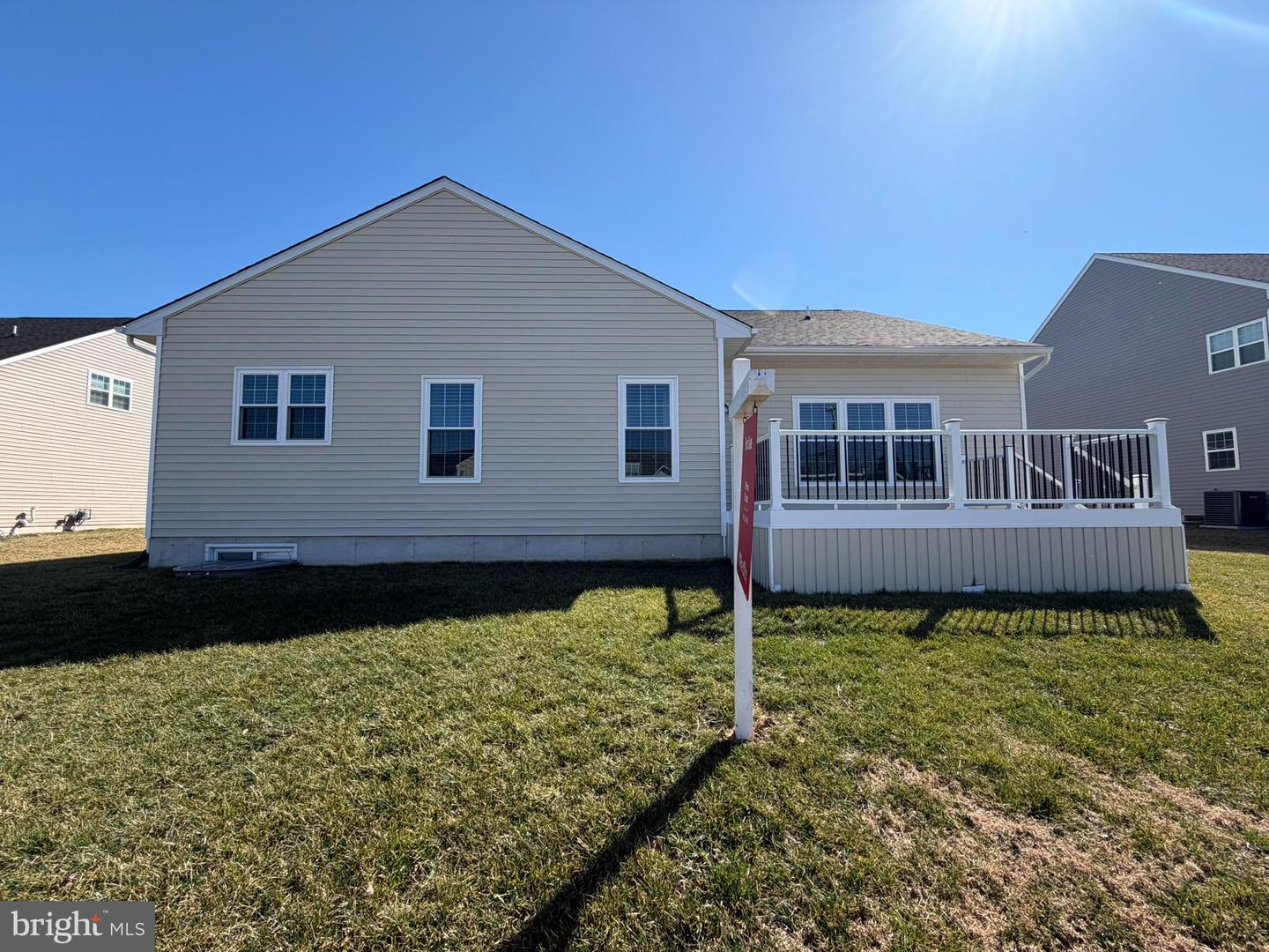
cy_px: 476
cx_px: 634
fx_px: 513
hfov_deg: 102.1
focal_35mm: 14
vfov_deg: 85.7
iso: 25
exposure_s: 1/770
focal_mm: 2.22
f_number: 2.2
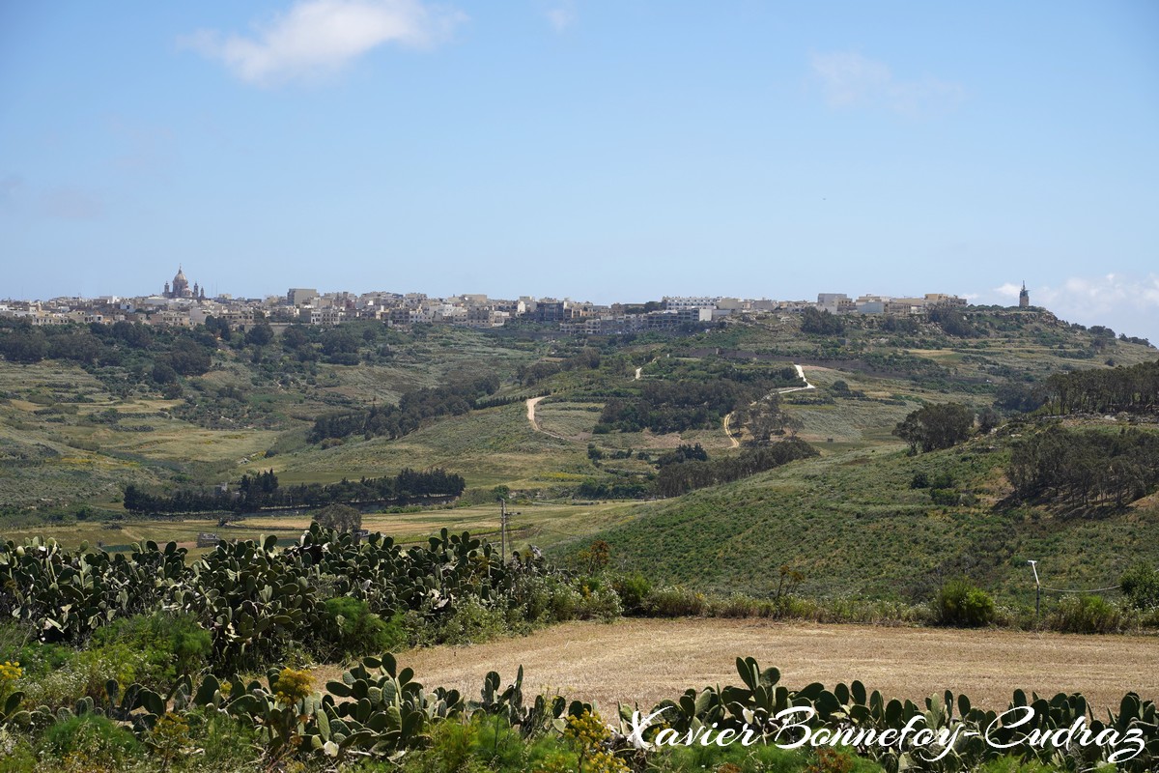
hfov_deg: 27.0
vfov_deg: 18.2
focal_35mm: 75
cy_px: 386
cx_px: 580
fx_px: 2414
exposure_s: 1/500
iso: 100
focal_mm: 75
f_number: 8
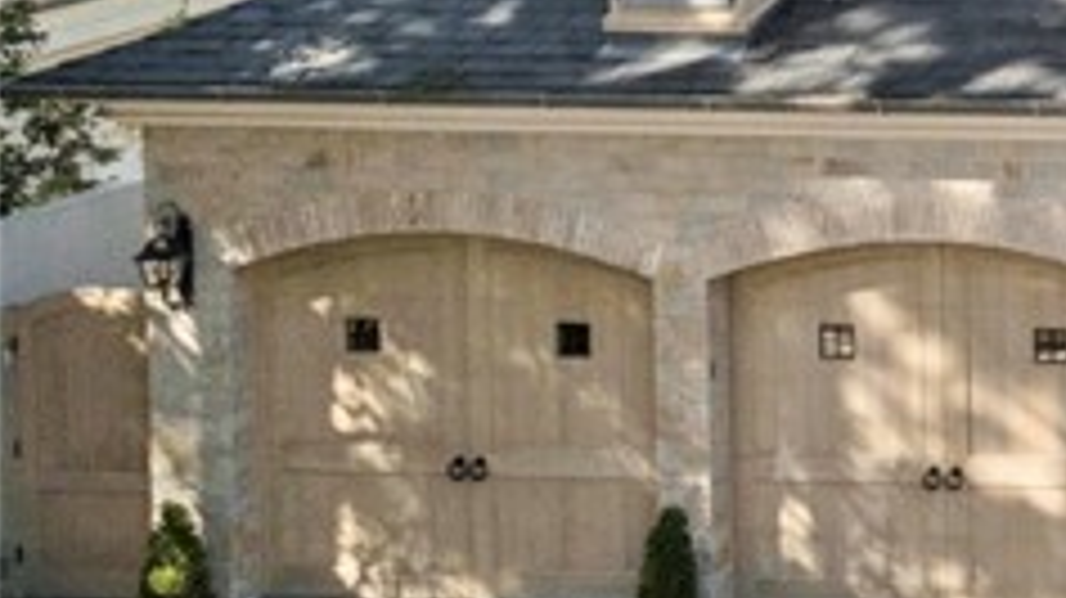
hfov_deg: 14.6
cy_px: -99
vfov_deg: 10.5
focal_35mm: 113
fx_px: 3192
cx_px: 2298
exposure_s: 1/120
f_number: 2.8
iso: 120
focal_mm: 12.3
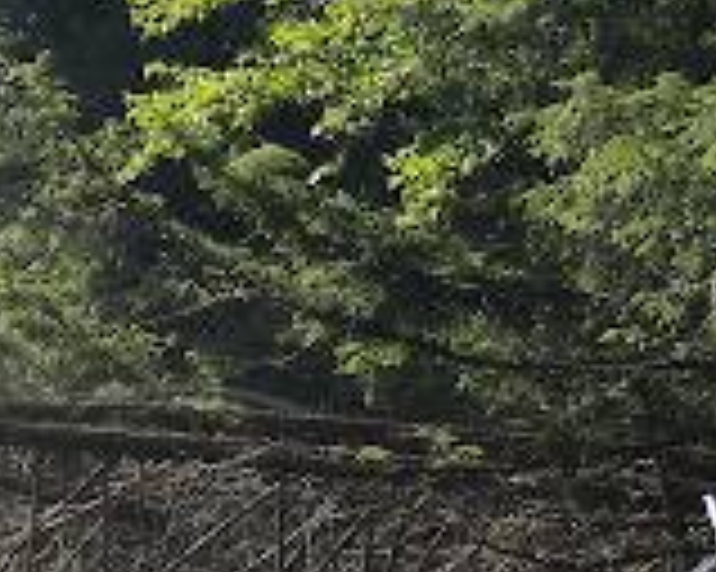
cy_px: 883
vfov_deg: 4.0
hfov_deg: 5.0
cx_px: -540
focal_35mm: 386
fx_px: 8175
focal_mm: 18.7
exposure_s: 1/320
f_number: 4.2
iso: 100
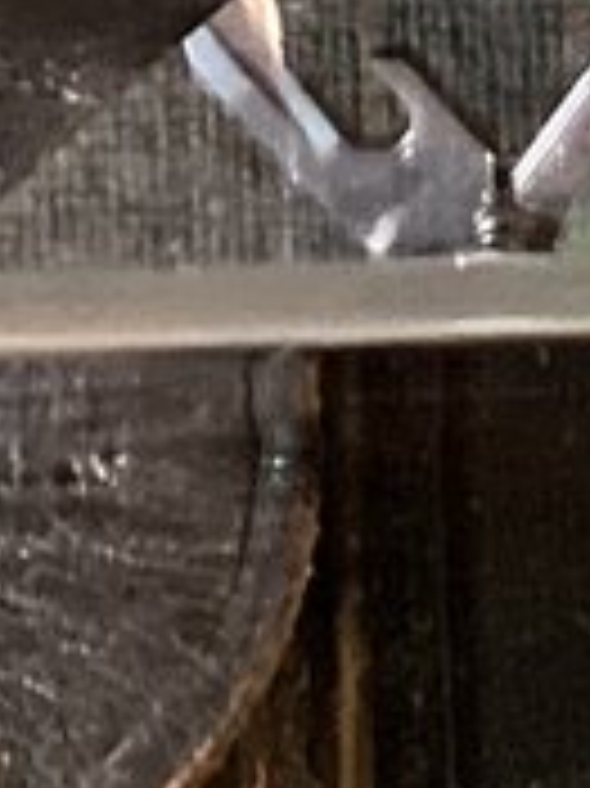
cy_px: -304
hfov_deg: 5.3
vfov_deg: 7.3
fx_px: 6098
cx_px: 1601
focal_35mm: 268
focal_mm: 3.3
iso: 320
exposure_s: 1/40
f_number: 2.4
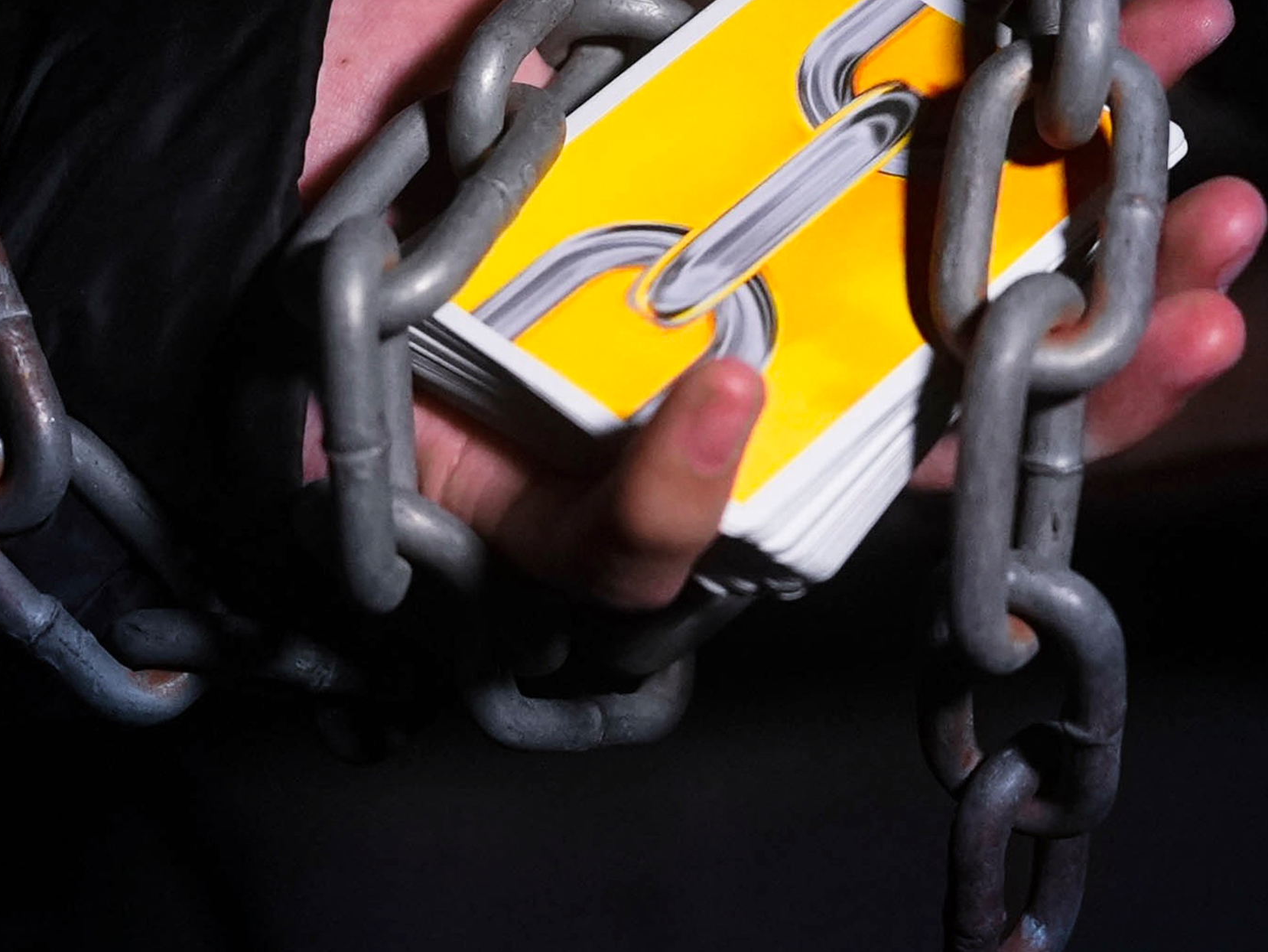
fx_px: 4506
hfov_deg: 16.0
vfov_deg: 12.0
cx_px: 594
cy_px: 250
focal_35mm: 123
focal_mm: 50
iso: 125
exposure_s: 1/1600
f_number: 2.8
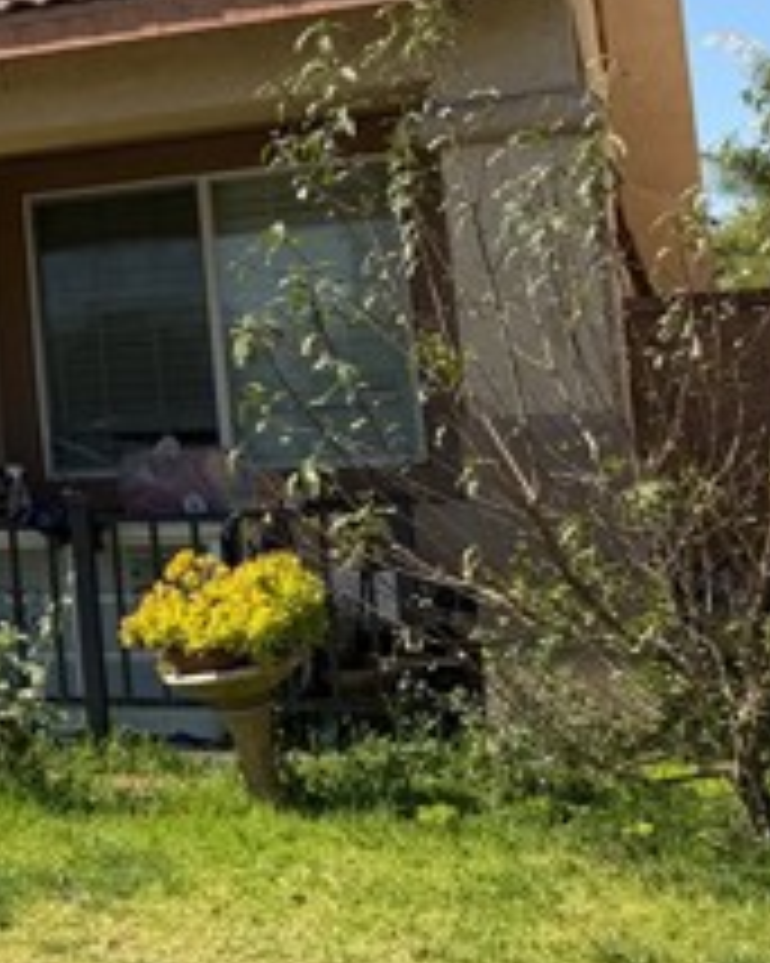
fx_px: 1995
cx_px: -459
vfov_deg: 26.8
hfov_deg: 18.7
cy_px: 256
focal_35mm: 70
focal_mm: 6.76
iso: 80
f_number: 1.78
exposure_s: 1/3759
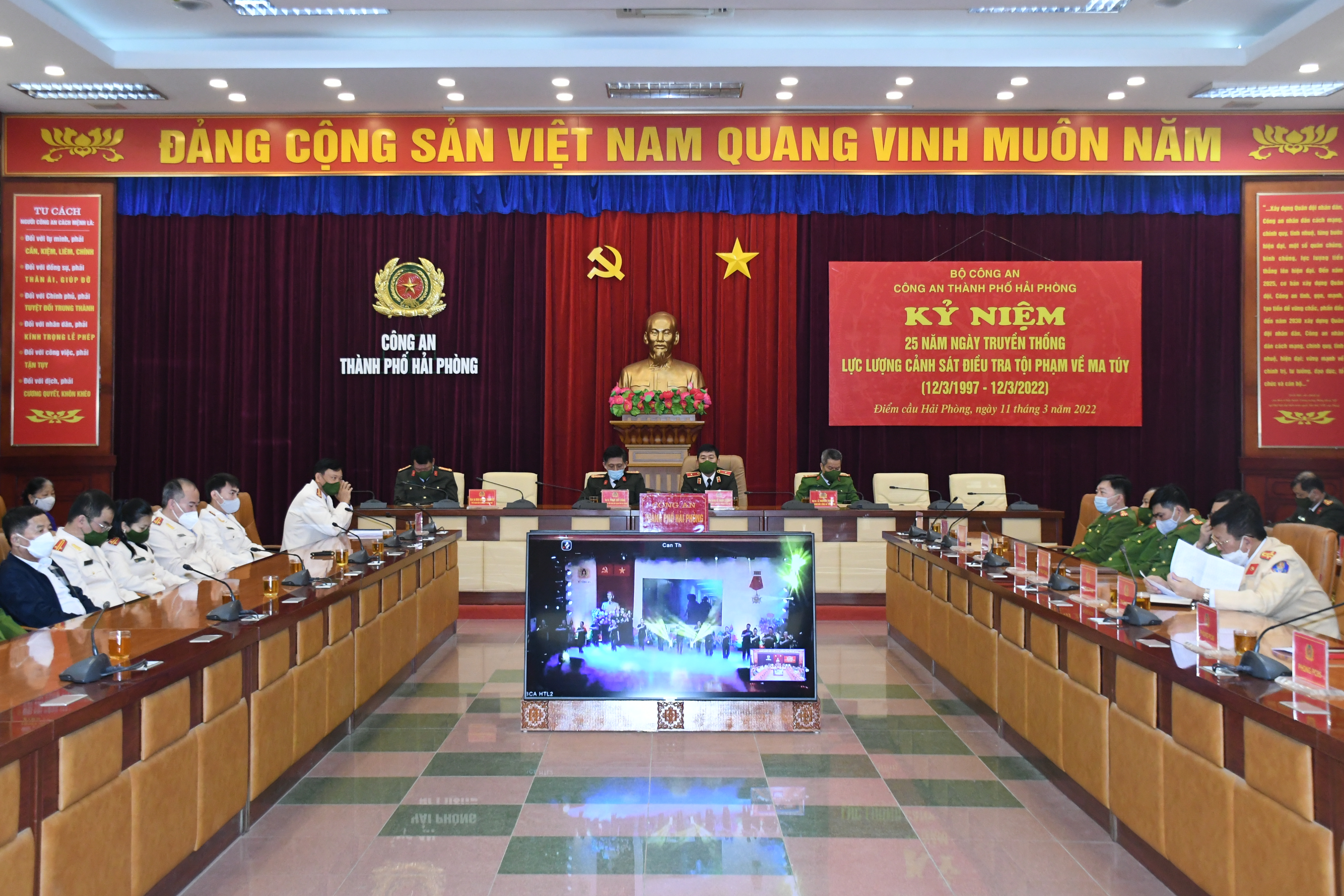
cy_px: 436
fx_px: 1531
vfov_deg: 32.6
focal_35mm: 41
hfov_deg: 47.4
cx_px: 672
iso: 2500
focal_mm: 26
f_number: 4.5
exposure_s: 1/200
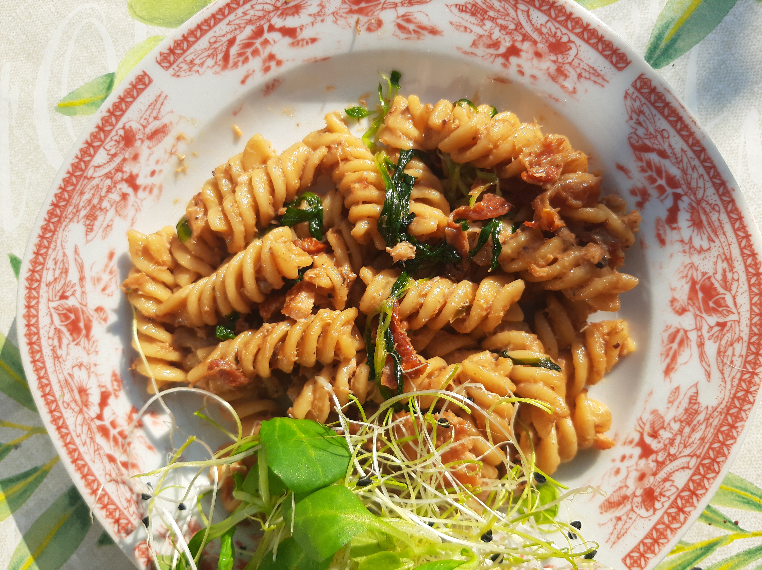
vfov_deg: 53.0
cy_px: 285
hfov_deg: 67.3
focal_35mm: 26
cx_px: 381
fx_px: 572
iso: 40
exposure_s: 1/1092
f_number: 1.7
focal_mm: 3.93
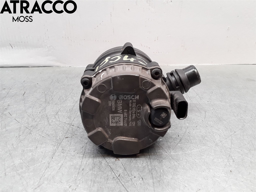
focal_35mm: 28
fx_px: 207
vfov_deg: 49.7
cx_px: 128
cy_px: 96
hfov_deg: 63.4
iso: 64
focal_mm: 2.91
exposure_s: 1/50
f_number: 1.9
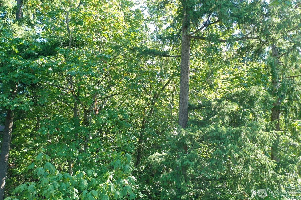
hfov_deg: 65.5
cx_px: 150
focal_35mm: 28
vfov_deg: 46.4
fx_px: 234
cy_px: 100
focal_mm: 10.26
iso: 100
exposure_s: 1/80
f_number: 3.5
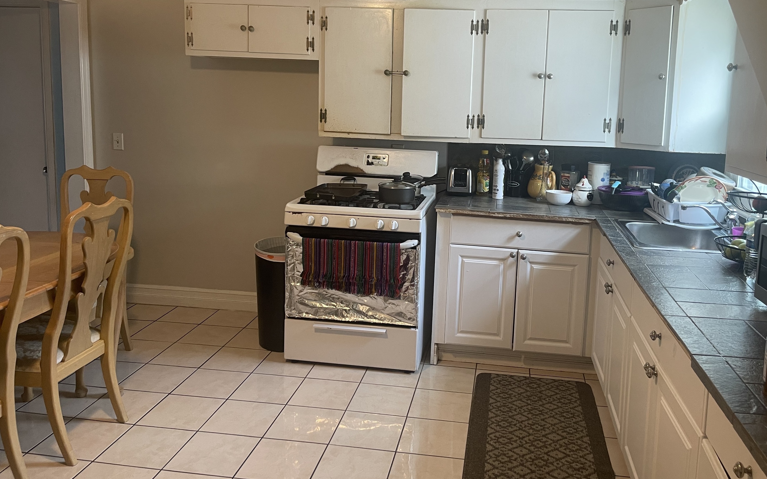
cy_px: 173
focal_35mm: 29
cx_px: 419
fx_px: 606
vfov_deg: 42.7
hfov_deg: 64.5
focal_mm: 5.1
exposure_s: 1/60
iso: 100
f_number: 1.6
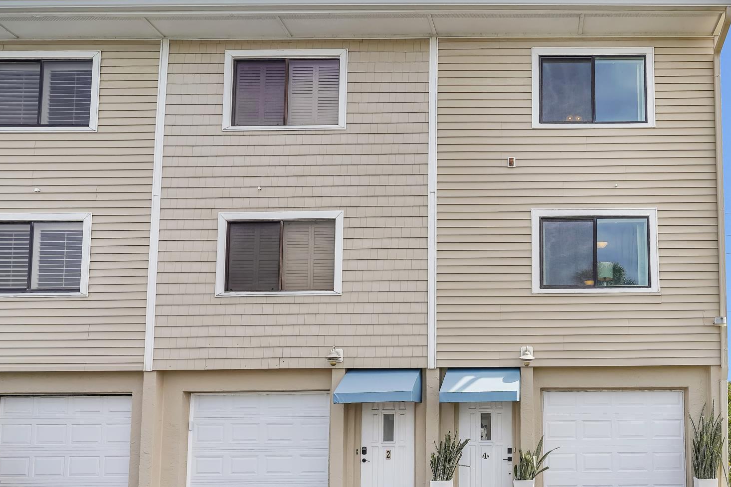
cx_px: 560
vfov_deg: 43.3
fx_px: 589
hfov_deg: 59.8
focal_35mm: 29
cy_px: 373
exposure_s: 1/200
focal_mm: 17
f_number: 8
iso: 100
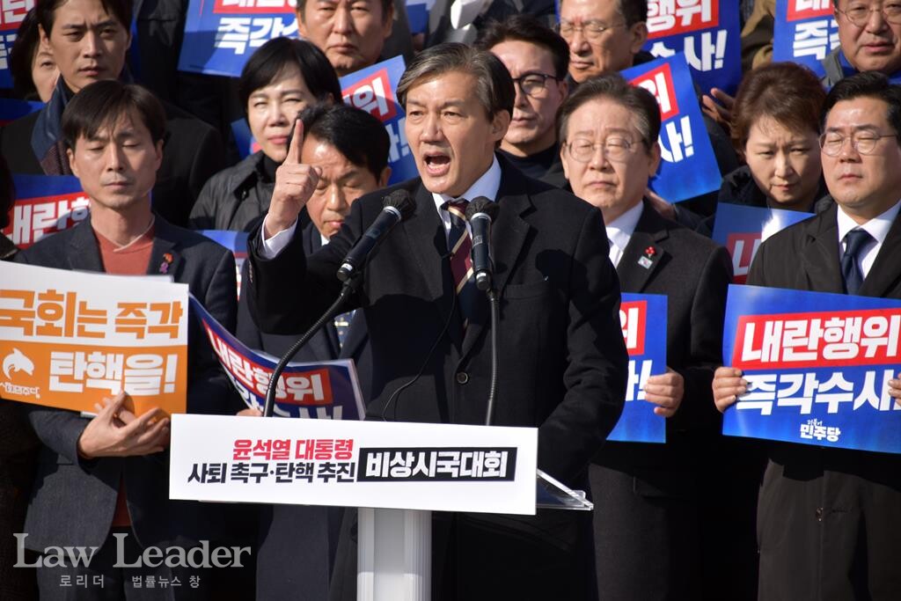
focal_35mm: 300
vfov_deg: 4.6
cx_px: 450
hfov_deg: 6.9
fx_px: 7509
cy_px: 300
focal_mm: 200
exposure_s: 1/500
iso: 100
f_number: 6.3
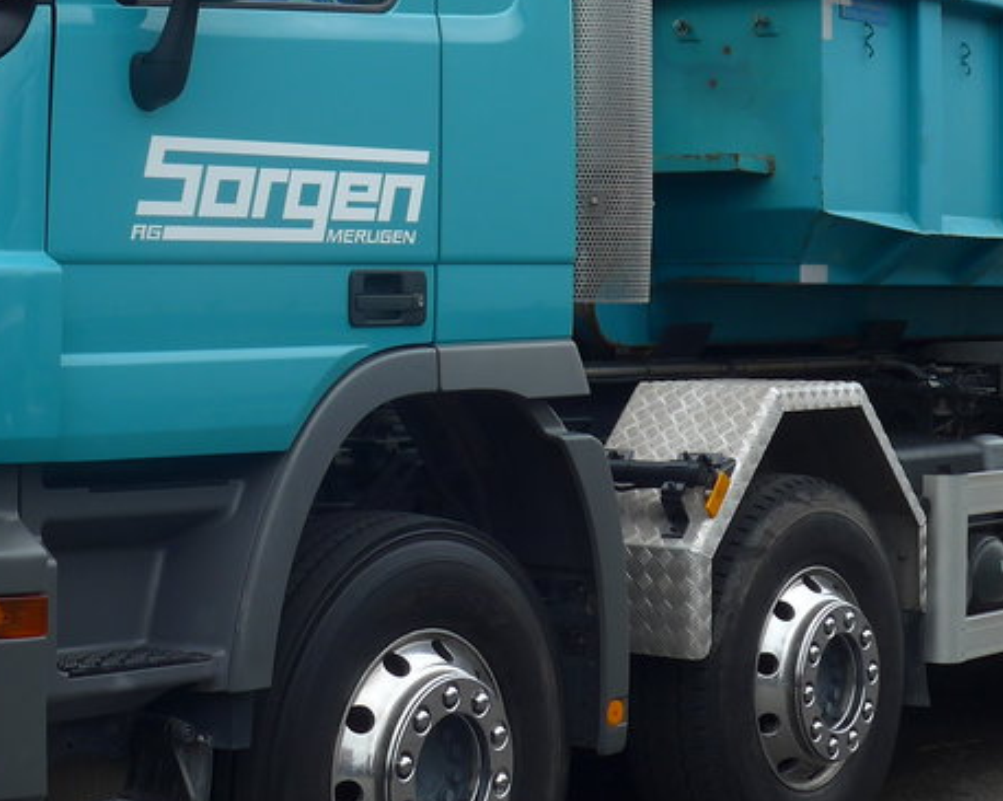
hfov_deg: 21.9
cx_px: 372
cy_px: 147
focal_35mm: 87
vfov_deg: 17.5
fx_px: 2581
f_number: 2.8
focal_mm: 7
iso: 80
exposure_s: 1/500
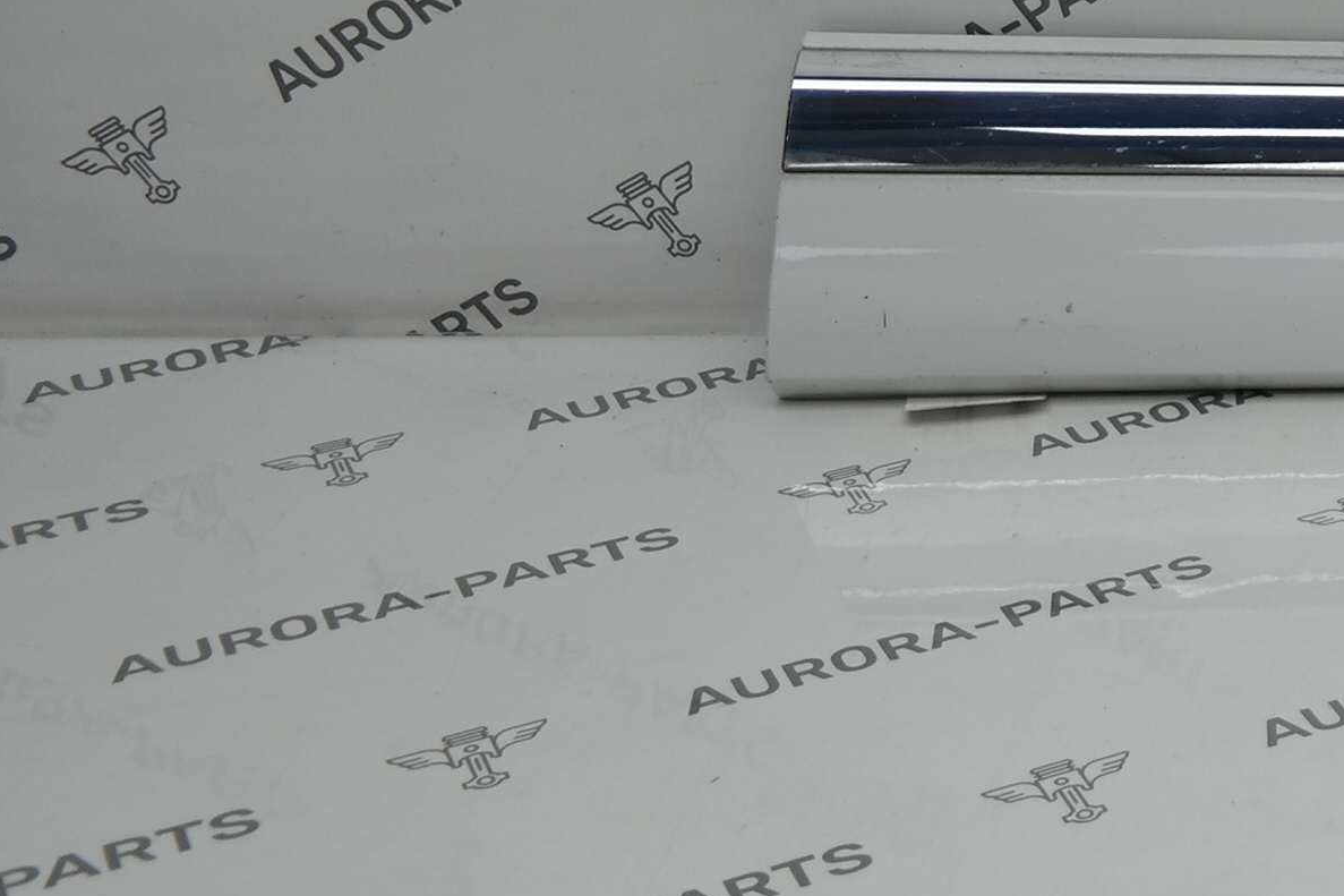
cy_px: 123
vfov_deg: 14.3
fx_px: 3546
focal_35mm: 95
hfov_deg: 18.2
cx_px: 2199
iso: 100
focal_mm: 19
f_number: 3.5
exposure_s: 1/80
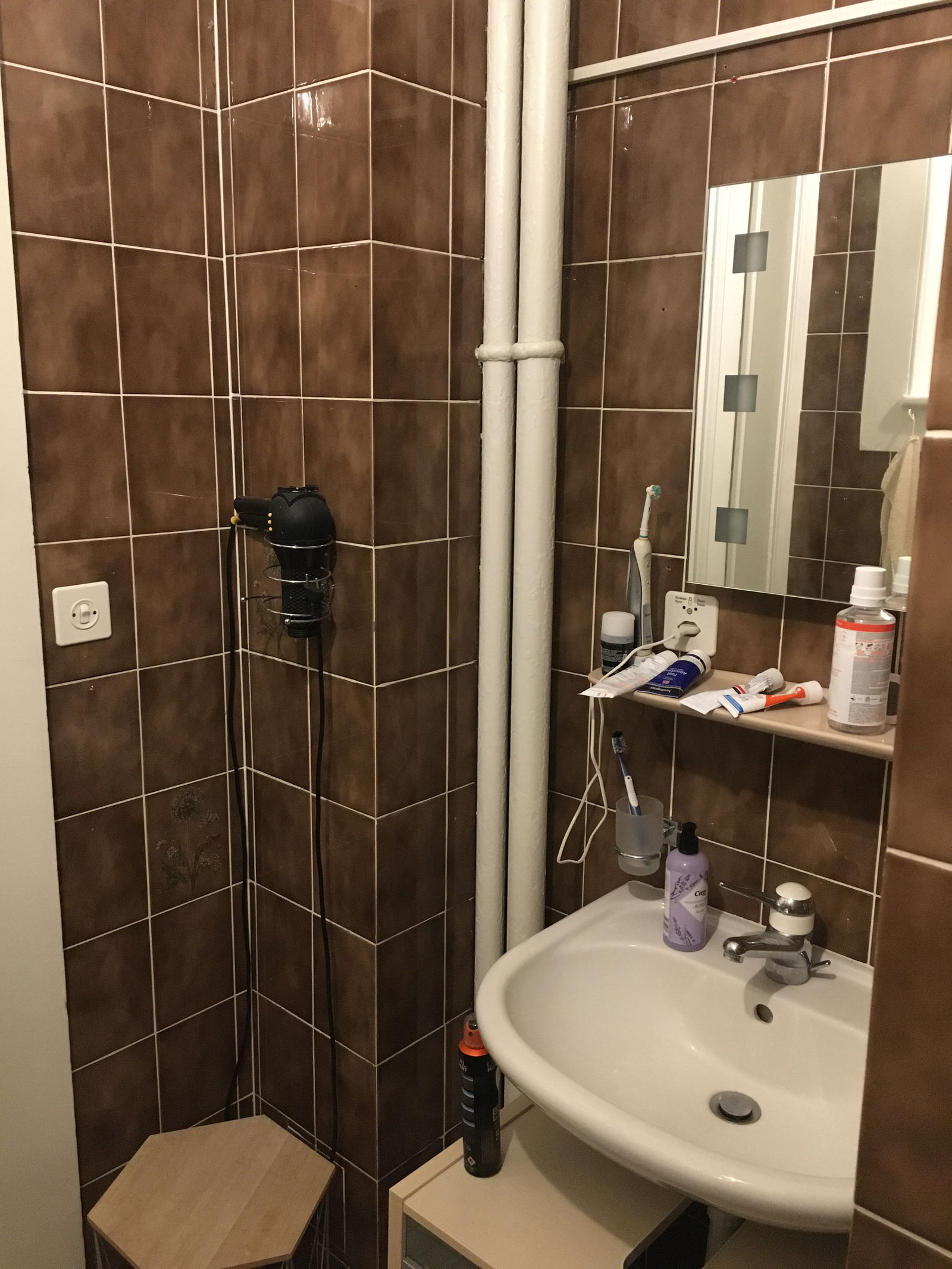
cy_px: 634
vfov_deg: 61.7
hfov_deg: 48.2
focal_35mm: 29
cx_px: 476
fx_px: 1063
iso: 250
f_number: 2.2
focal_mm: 4.15
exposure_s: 1/17
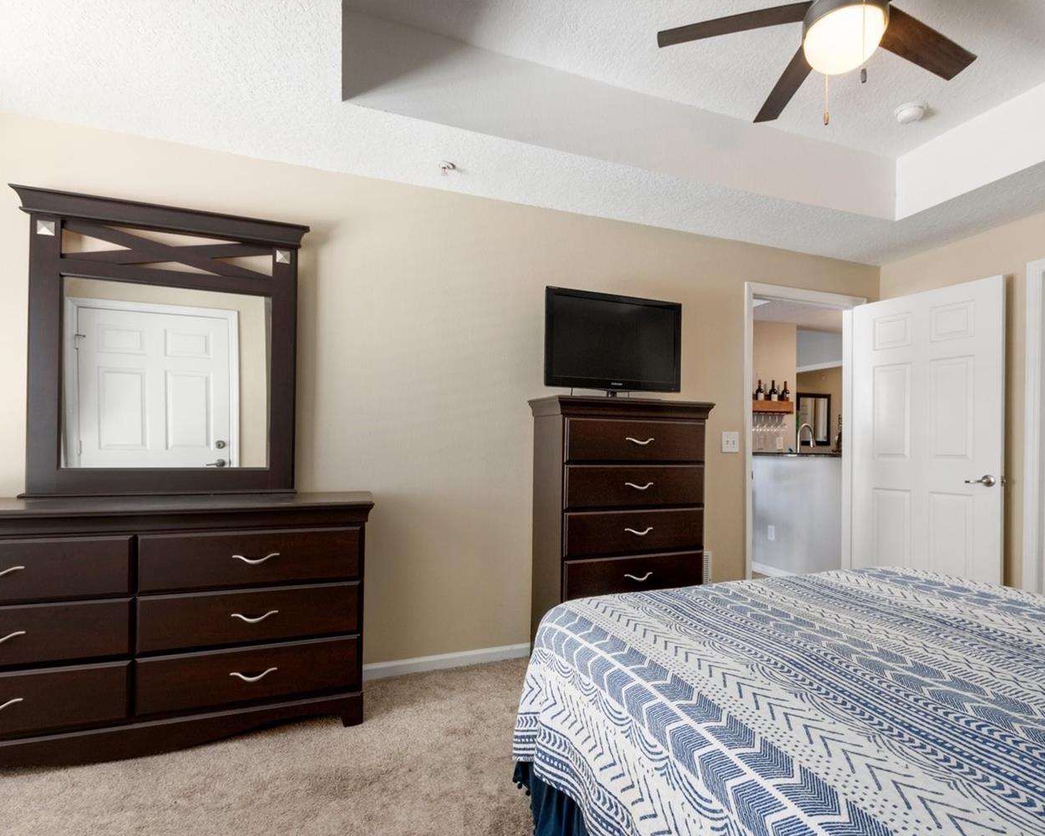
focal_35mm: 18
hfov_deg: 85.9
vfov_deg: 73.8
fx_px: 557
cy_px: 439
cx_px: 595
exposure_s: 1/20
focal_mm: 10
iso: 400
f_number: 7.1
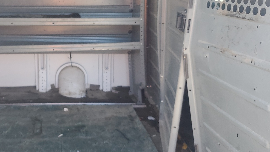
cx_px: 73
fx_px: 329
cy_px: 68
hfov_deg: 43.4
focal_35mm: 46
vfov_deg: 26.0
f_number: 1.5
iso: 50
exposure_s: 1/122
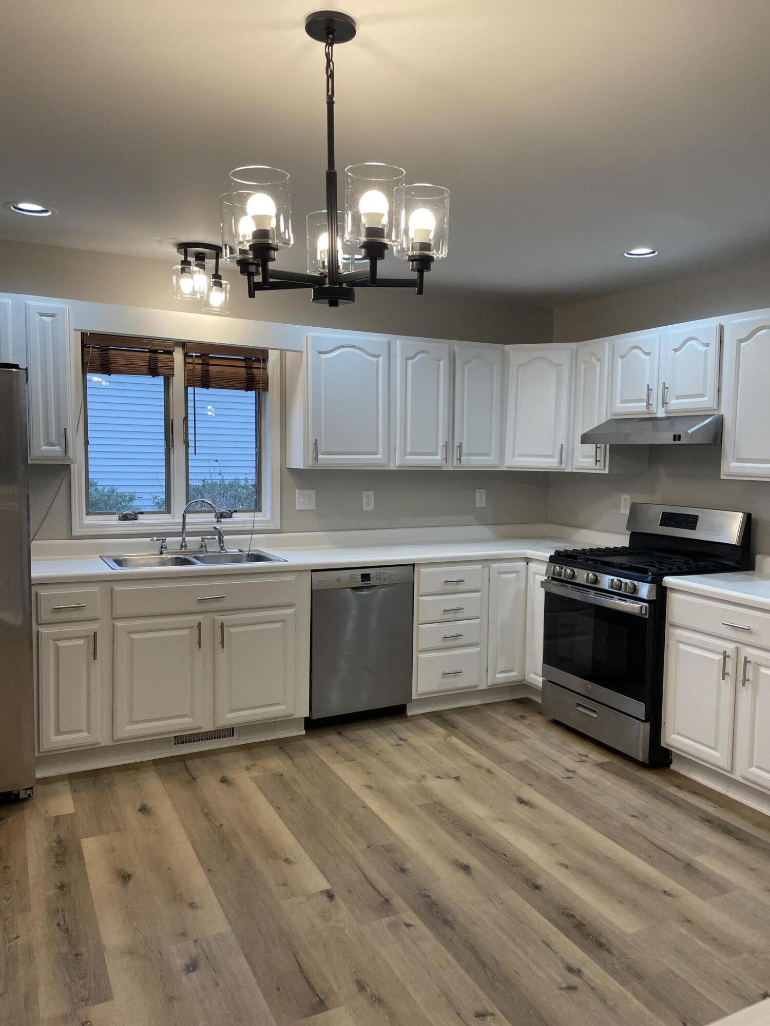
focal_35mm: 26
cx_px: 385
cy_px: 513
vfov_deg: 67.3
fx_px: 771
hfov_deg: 53.1
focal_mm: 4.2
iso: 64
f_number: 1.6
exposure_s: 1/120
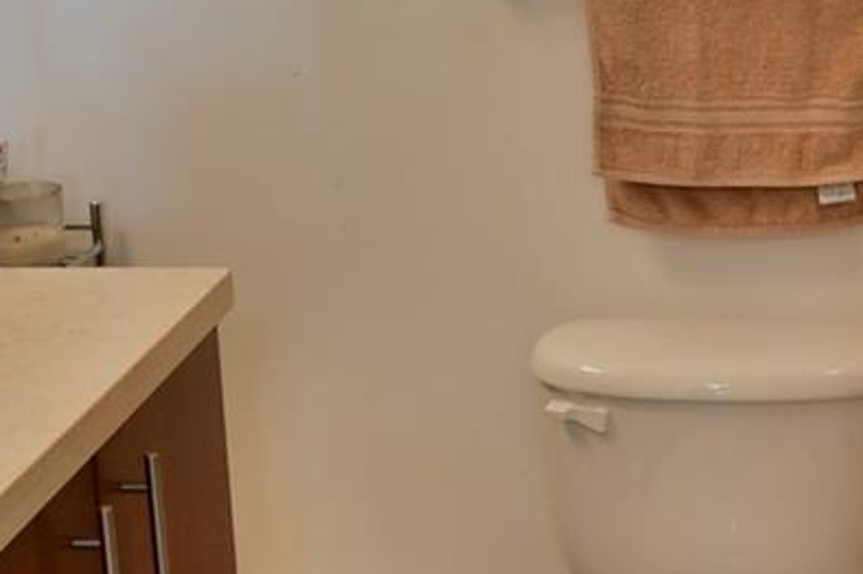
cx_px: 591
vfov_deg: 20.8
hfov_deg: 30.7
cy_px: 213
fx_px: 1557
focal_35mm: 65
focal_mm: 11
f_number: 4.2
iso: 500
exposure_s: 1/30
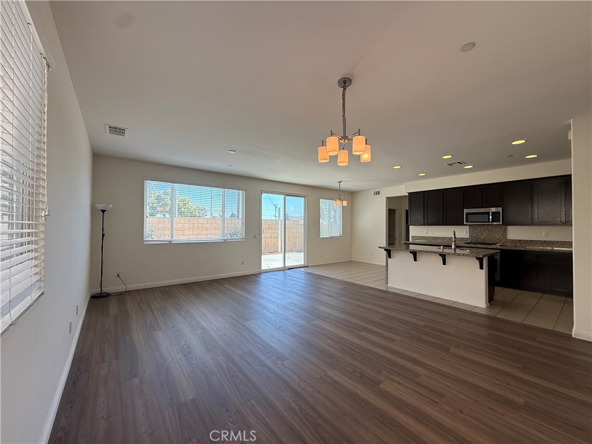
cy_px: 222
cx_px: 296
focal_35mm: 14
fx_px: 239
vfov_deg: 85.7
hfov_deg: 102.1
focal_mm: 2.22
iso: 64
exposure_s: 1/181
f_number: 2.2
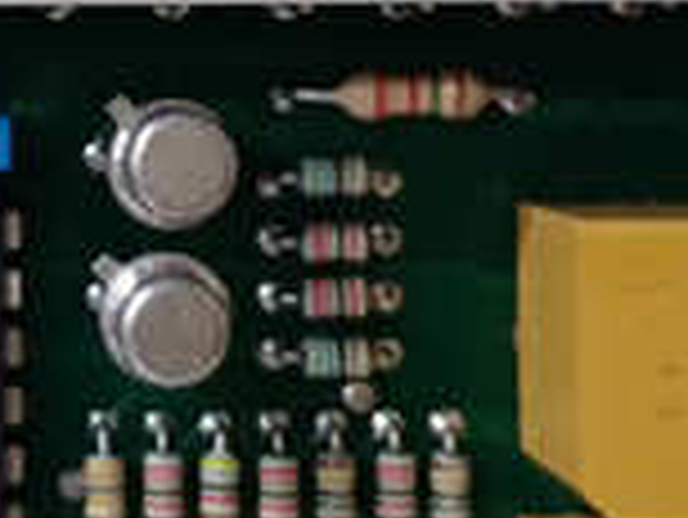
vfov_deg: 13.8
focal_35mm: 106
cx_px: -9
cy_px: 32
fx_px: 2108
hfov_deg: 18.0
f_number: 2
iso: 674
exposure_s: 1/33
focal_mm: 3.79
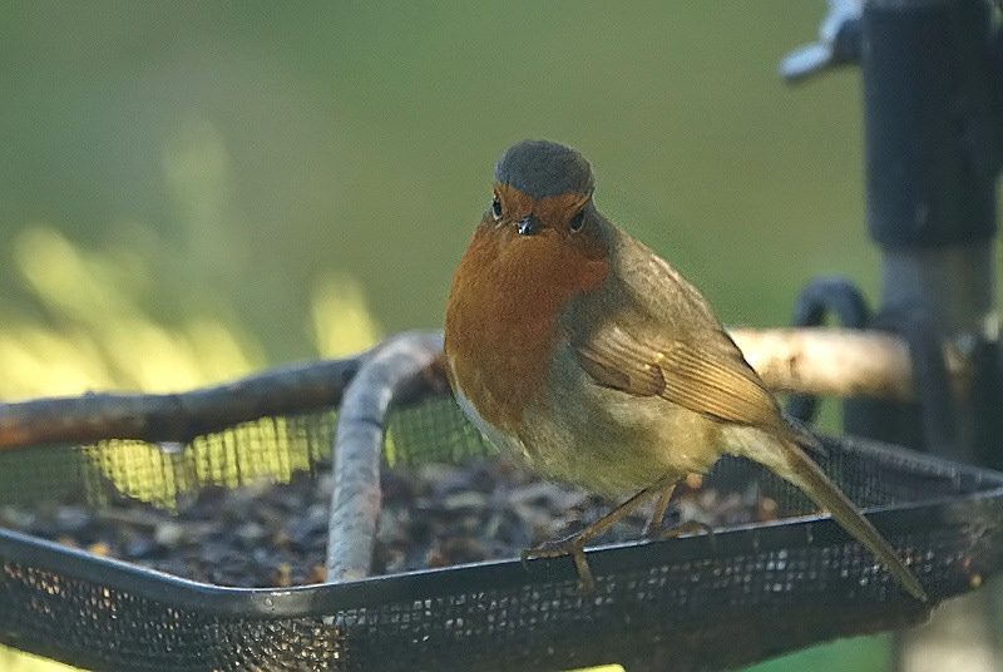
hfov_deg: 3.4
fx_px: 16741
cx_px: 502
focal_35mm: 600
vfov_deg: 2.3
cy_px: 336
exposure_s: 1/320
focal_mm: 400
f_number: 5.6
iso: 800
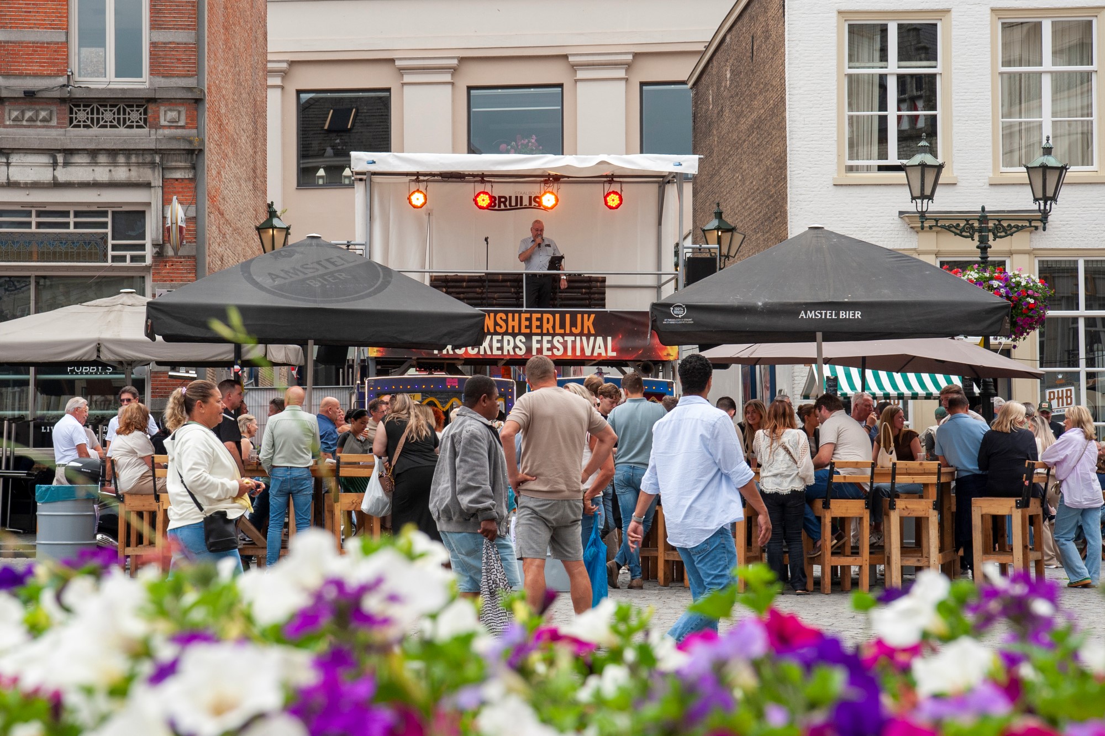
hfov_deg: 28.9
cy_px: 368
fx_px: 2147
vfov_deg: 19.4
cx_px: 552
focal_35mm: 70
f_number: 10
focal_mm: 70
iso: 400
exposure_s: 1/400
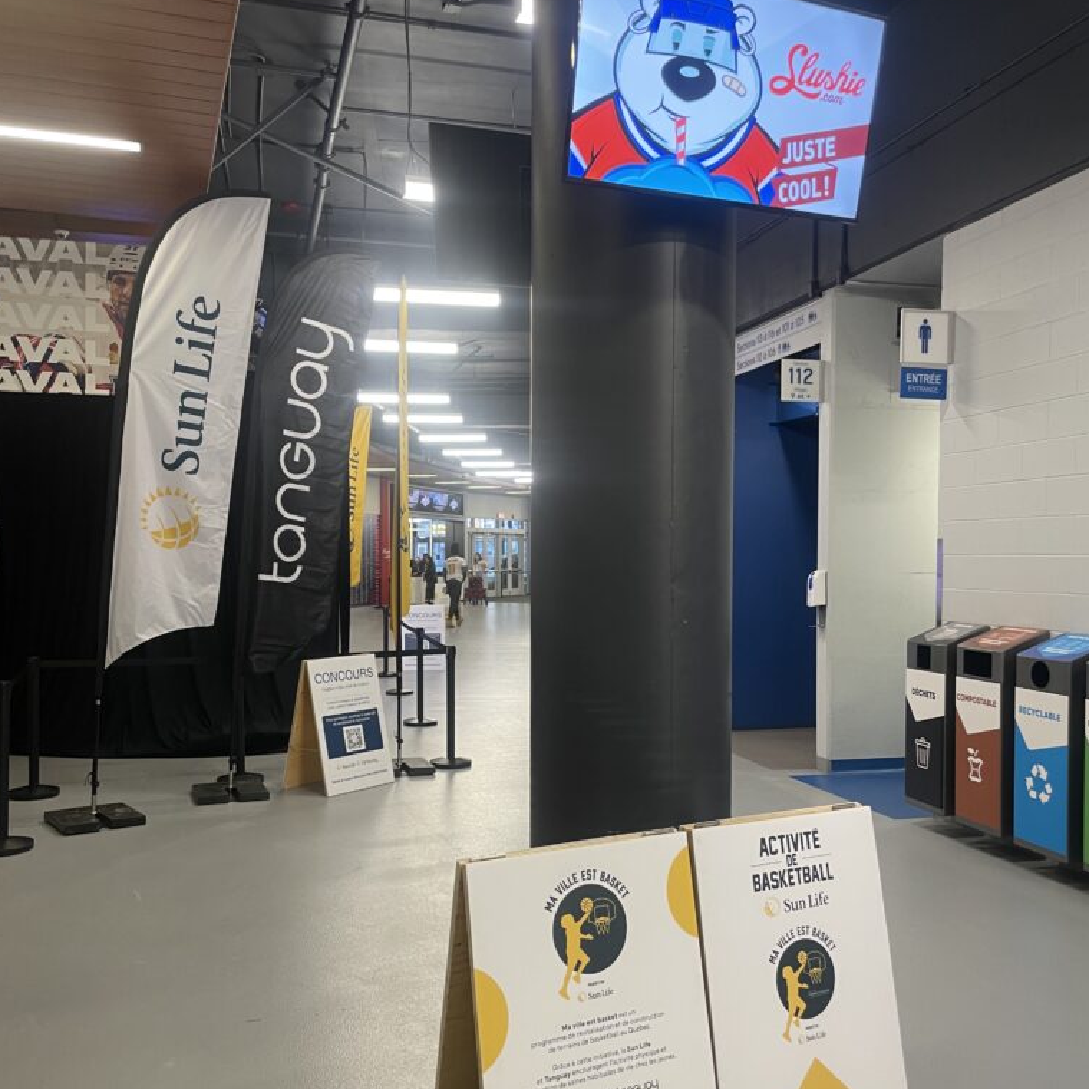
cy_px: 598
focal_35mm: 31
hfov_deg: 52.5
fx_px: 1103
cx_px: 542
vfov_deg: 52.4
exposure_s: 1/60
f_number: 1.6
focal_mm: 4.2
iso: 125
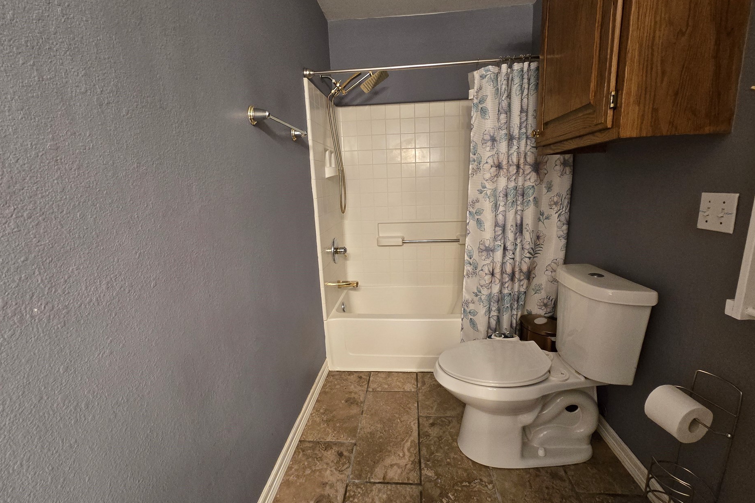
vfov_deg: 81.2
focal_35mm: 14
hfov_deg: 104.2
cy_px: 249
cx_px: 387
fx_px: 294
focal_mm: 2.2
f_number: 2.2
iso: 1000
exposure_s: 1/60
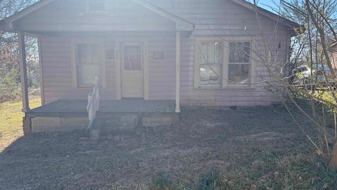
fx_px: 259
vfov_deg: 40.2
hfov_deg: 66.0
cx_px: 168
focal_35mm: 29
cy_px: 98
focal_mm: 5.96
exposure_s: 1/1706
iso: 64
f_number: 1.6
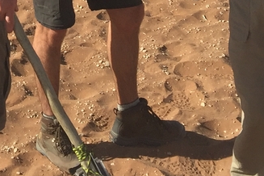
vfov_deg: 10.6
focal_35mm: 118
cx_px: 1
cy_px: -178
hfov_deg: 17.0
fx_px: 865
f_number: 2.2
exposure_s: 1/2198
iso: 32
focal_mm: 4.15
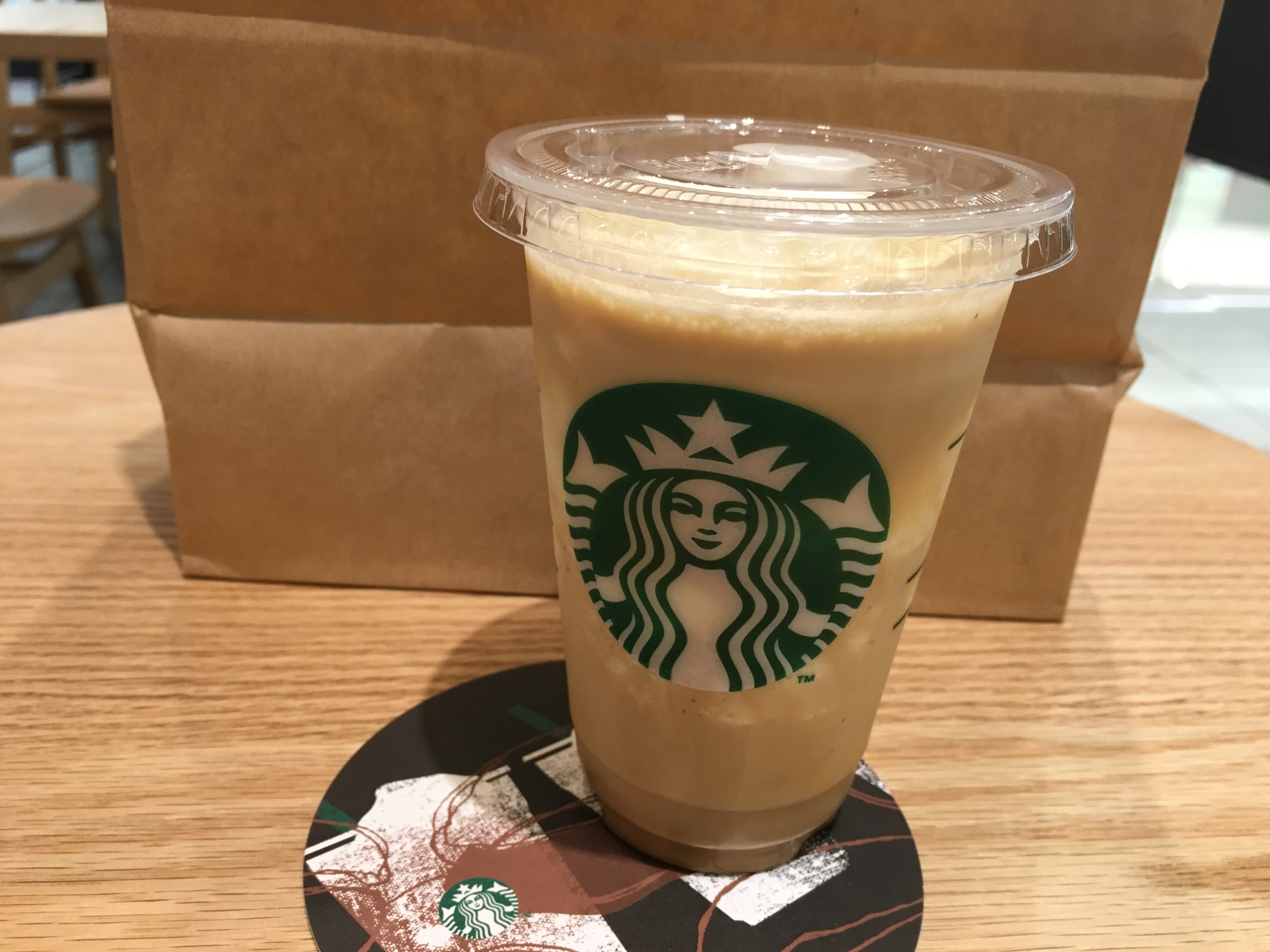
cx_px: 635
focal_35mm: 29
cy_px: 476
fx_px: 1064
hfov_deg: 61.7
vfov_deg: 48.2
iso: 100
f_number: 2.2
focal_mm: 4.15
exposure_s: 1/30
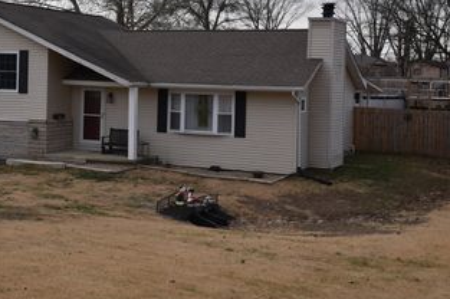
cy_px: 67
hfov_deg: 31.0
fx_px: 799
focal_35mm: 64
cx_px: 121
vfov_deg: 21.0
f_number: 11
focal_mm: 40
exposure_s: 1/500
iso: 500
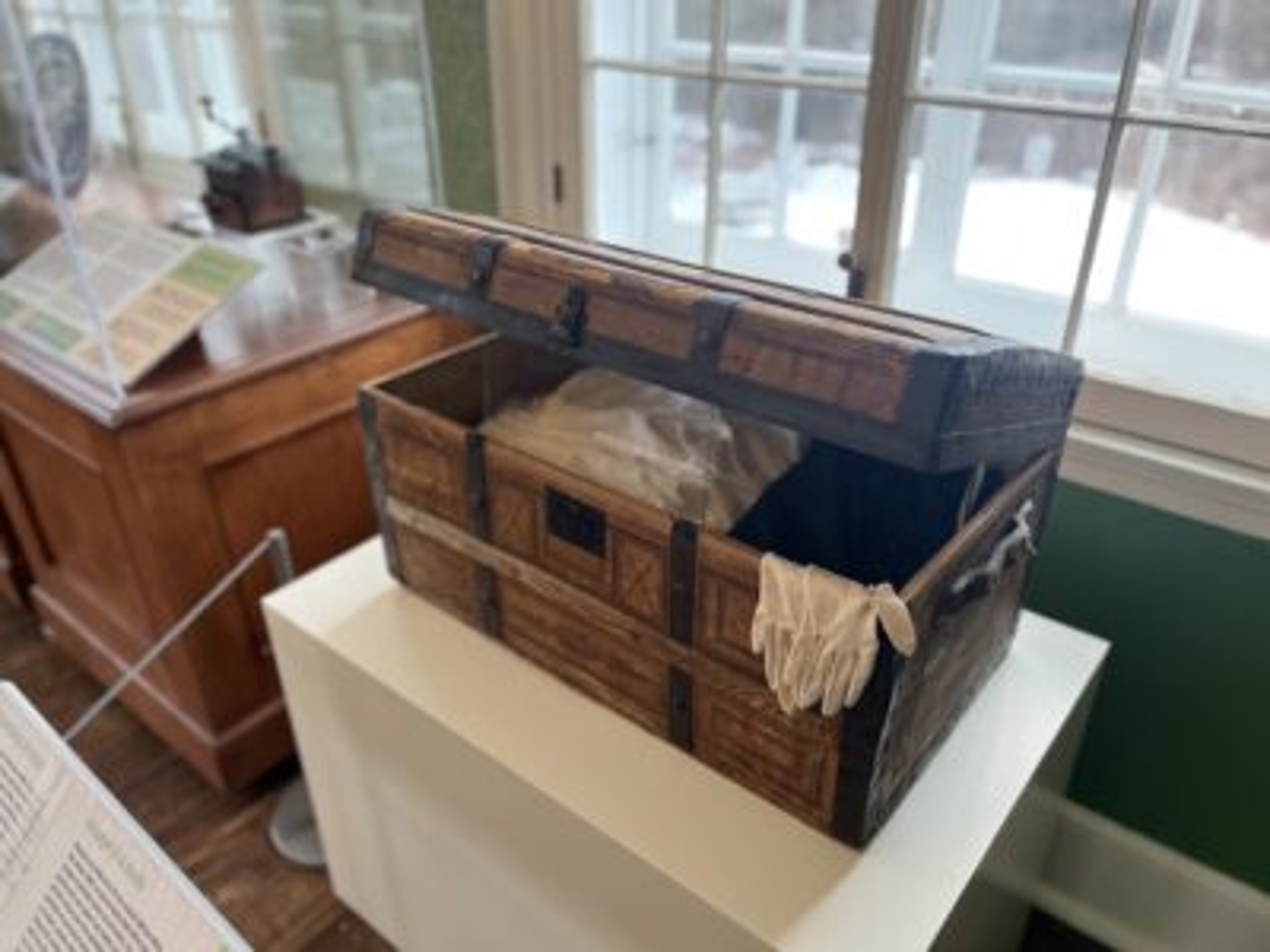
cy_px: 476
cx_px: 635
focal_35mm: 26
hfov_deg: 67.3
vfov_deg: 53.1
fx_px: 954
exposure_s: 1/60
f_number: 1.6
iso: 80
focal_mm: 5.1
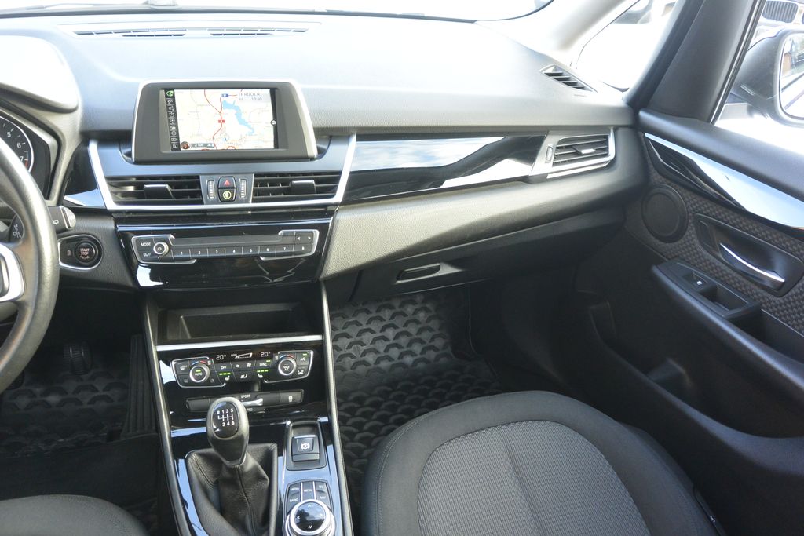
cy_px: 268
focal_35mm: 27
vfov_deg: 47.9
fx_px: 603
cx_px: 402
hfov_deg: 67.4
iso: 500
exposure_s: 1/60
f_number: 3.5
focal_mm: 10
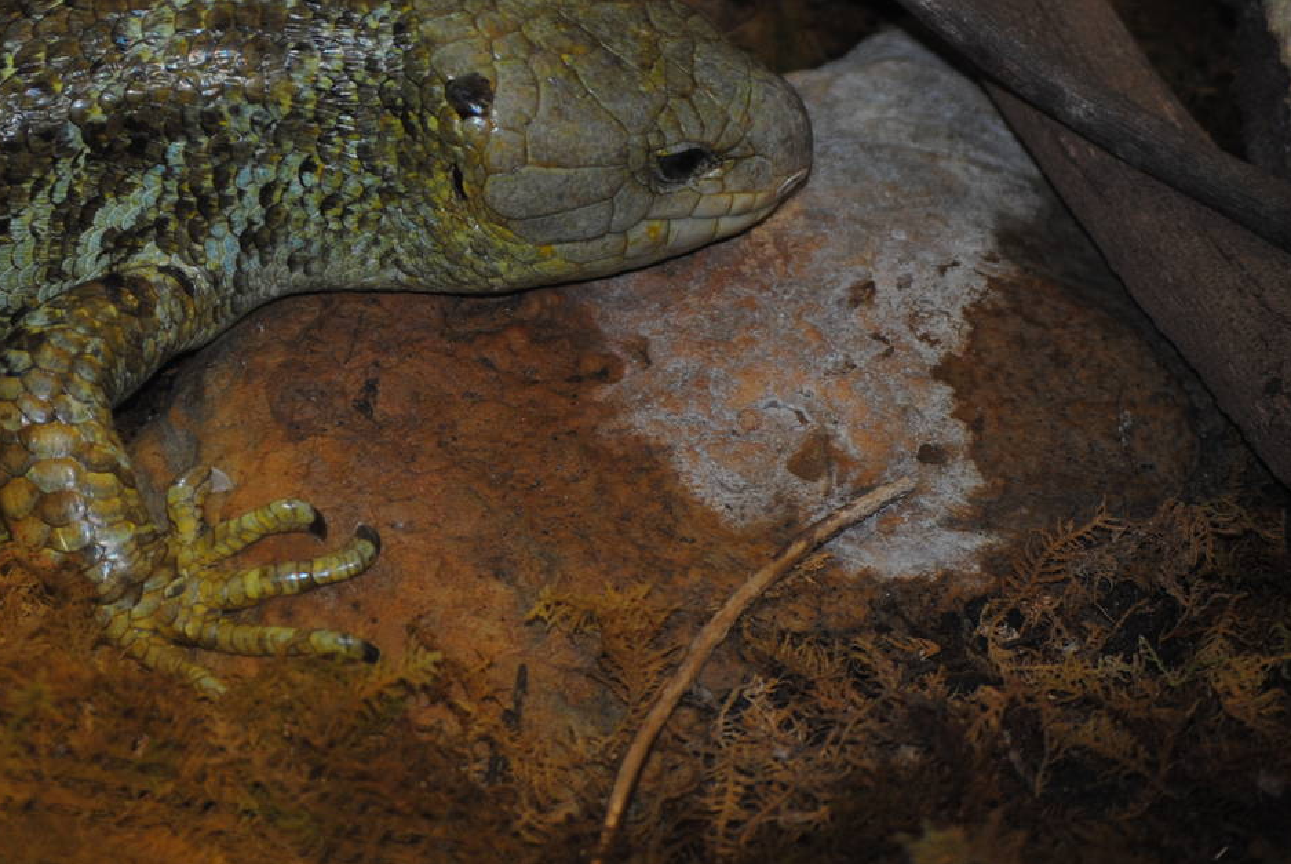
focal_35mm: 210
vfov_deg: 6.5
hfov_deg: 9.8
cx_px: 314
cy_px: 141
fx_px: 7539
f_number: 4.2
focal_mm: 82
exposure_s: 1/60
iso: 200
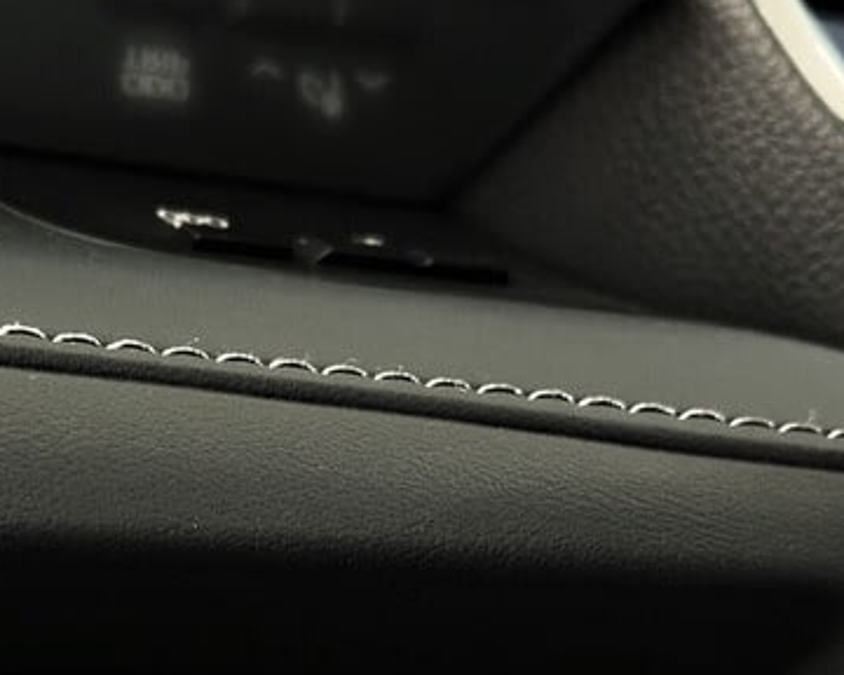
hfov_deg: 16.3
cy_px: 761
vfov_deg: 12.9
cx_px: 120
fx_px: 2923
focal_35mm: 117
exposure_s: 1/25
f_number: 1.78
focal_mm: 6.86
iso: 500
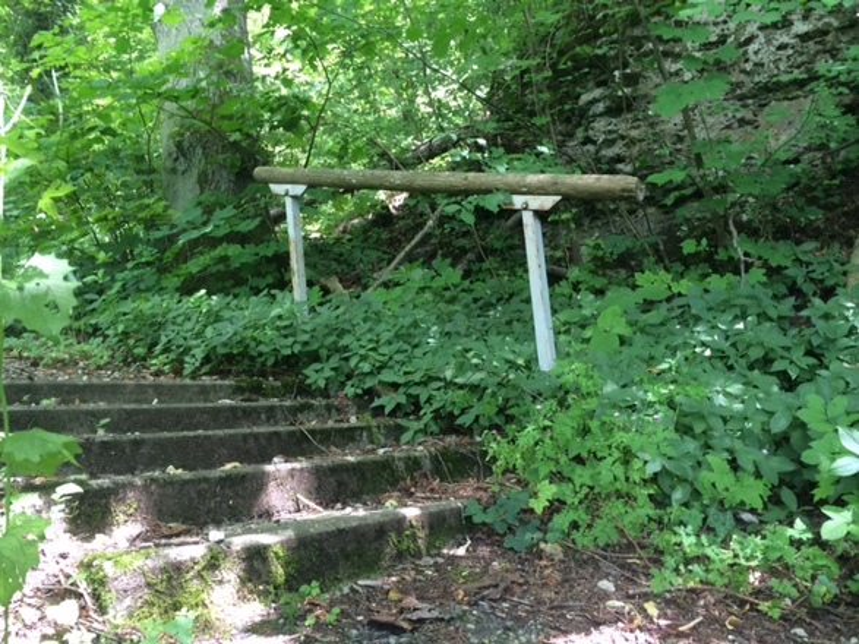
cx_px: 430
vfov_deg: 46.8
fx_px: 744
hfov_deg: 60.0
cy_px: 322
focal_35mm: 30
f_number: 2.2
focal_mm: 4.12
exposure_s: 1/30
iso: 40
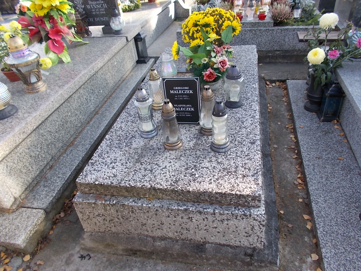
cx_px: 180
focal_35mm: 26
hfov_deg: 67.3
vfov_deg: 53.1
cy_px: 136
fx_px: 271
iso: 80
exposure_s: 1/125
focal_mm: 4.6
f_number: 3.2
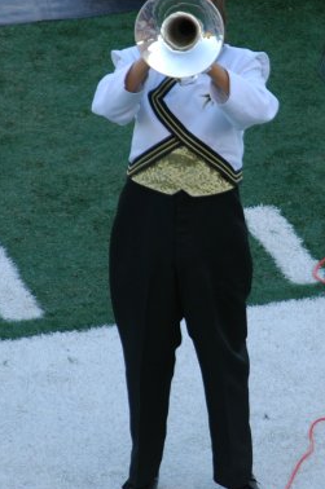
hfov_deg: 1.4
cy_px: 190
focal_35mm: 952
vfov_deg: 2.2
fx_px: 12926
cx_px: 191
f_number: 5.6
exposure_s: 1/160
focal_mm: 400
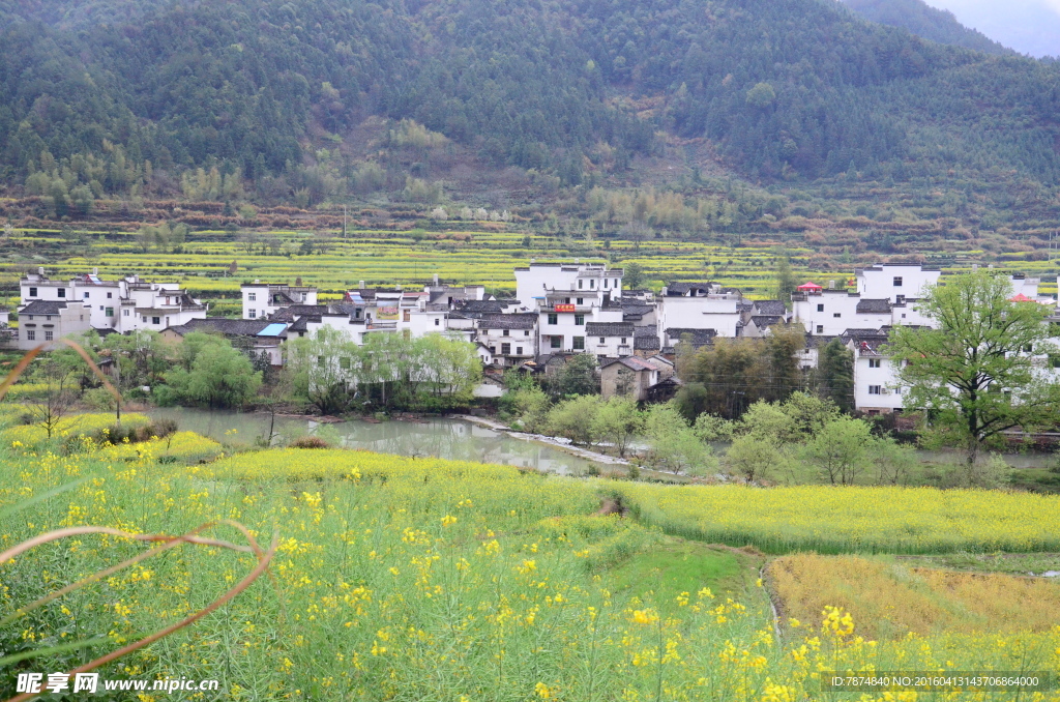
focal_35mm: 48
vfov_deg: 27.9
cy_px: 351
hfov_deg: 41.2
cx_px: 530
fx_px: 1410
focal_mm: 32
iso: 2000
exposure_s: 1/400
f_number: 7.1
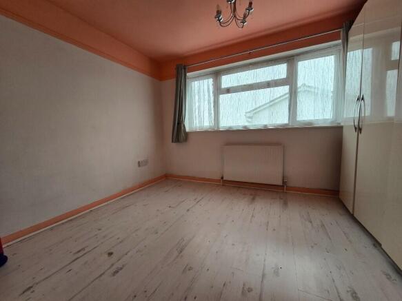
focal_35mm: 13
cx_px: 201
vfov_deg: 89.9
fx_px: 151
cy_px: 150
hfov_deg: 106.2
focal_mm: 2.2
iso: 64
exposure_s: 1/60
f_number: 2.2
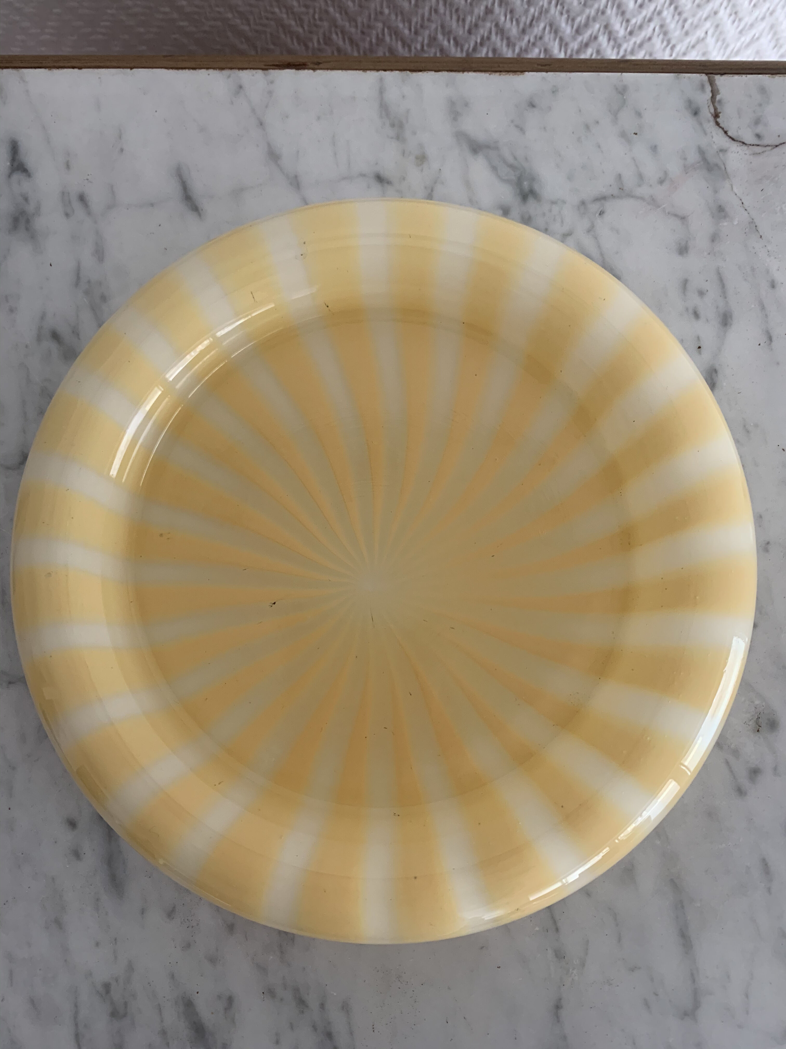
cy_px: 524
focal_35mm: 26
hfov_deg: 53.1
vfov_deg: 67.3
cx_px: 393
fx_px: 787
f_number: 1.8
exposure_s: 1/60
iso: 160
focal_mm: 4.25
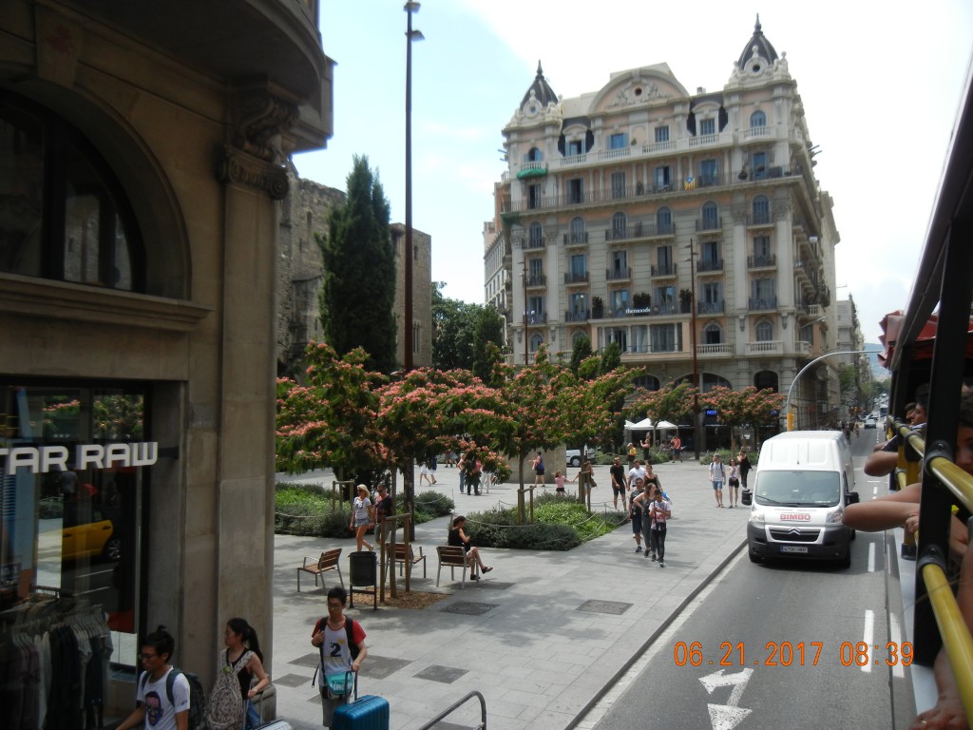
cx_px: 486
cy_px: 365
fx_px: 843
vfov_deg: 46.8
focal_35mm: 30
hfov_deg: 60.0
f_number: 3.5
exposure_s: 1/884
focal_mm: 5.4
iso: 160
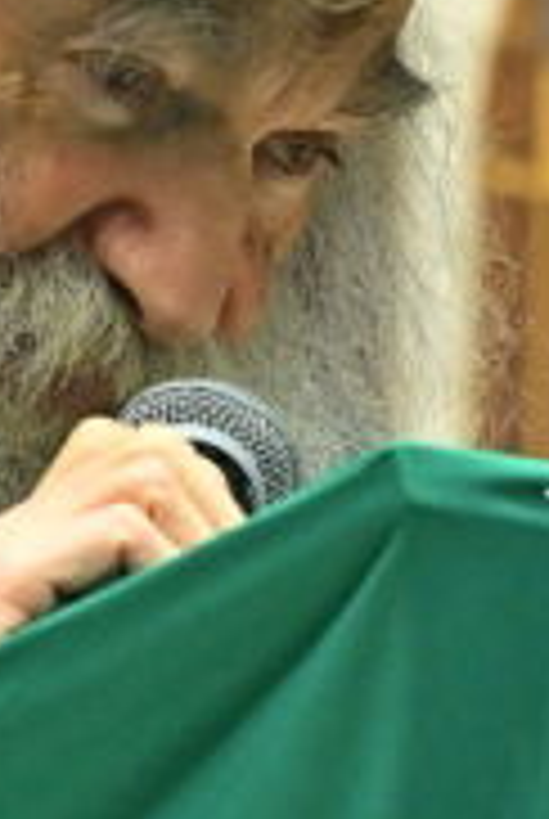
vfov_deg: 2.0
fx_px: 23015
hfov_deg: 1.4
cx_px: 166
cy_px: 360
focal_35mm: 1010
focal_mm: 120
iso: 500
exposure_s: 1/320
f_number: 4
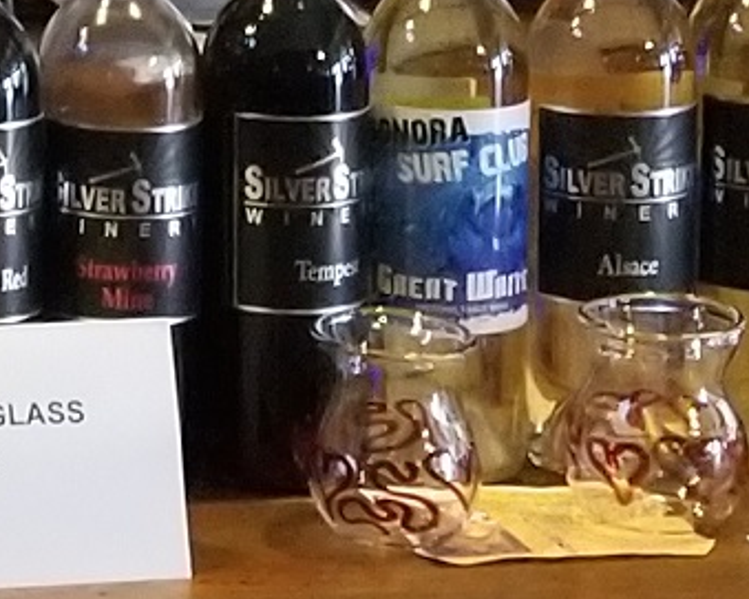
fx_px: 4144
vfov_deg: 8.1
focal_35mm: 187
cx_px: -555
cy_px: -260
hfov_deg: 9.8
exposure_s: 1/60
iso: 800
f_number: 1.7
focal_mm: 4.3
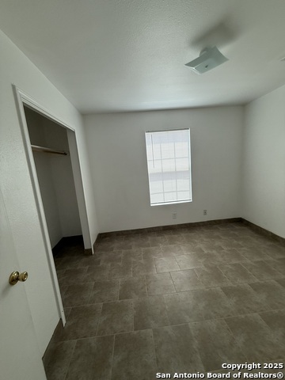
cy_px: 190
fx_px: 154
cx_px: 142
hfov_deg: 85.7
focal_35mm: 14
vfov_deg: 102.1
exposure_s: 1/194
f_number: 2.2
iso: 64
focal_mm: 2.22
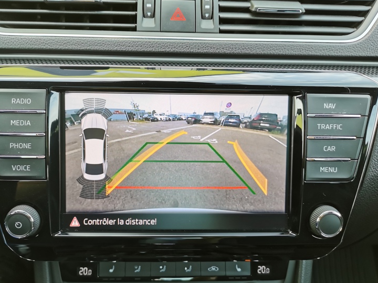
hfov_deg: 59.9
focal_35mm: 30
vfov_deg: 46.8
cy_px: 136
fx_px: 328
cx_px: 181
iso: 50
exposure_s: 1/125
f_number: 1.8
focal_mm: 5.58
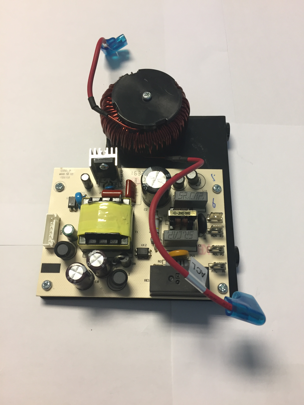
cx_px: 152
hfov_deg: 48.2
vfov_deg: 61.7
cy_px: 202
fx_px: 340
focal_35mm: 29
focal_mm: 4.15
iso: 80
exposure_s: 1/30
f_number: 2.2
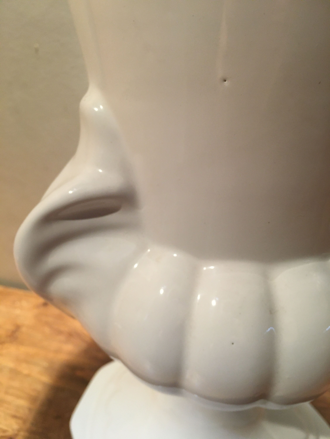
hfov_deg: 48.2
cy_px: 220
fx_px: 369
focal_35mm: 29
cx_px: 165
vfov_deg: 61.7
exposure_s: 1/33
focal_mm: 4.15
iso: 160
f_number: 2.2
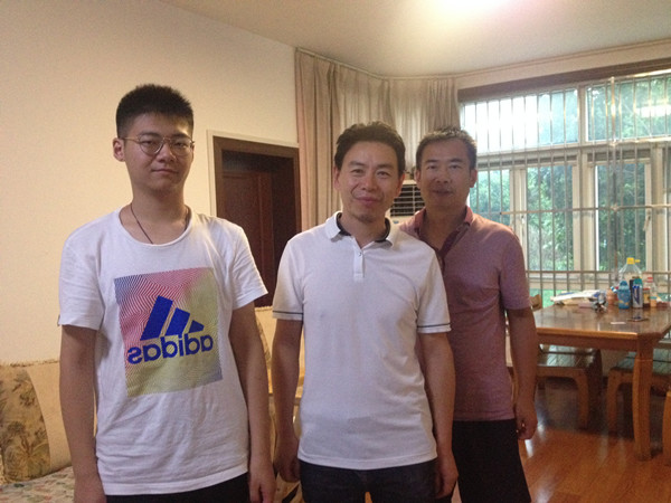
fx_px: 678
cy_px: 252
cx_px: 336
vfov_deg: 40.7
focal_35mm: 35
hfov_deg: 52.6
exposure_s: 1/15
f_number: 2.4
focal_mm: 4.28
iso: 500
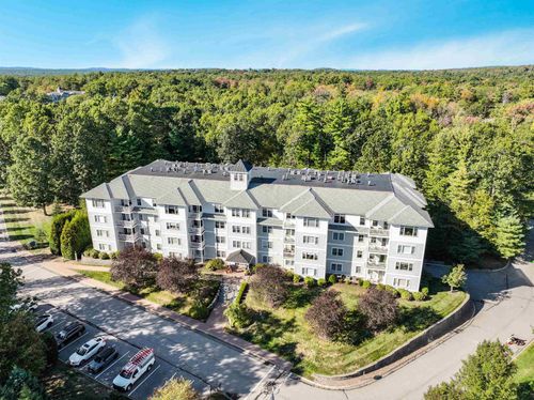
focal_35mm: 24
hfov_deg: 71.6
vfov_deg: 56.7
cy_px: 200
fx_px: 370
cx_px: 267
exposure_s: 1/1250
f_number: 2.8
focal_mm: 12.29
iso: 140
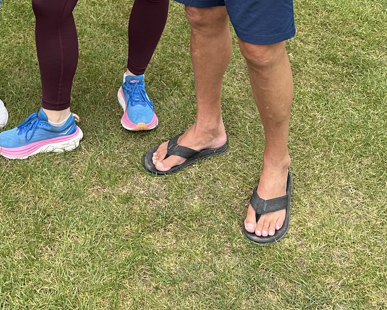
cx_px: 103
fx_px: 745
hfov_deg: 28.8
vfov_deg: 20.0
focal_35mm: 65
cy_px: -166
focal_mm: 6.86
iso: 80
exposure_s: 1/1272
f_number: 1.78
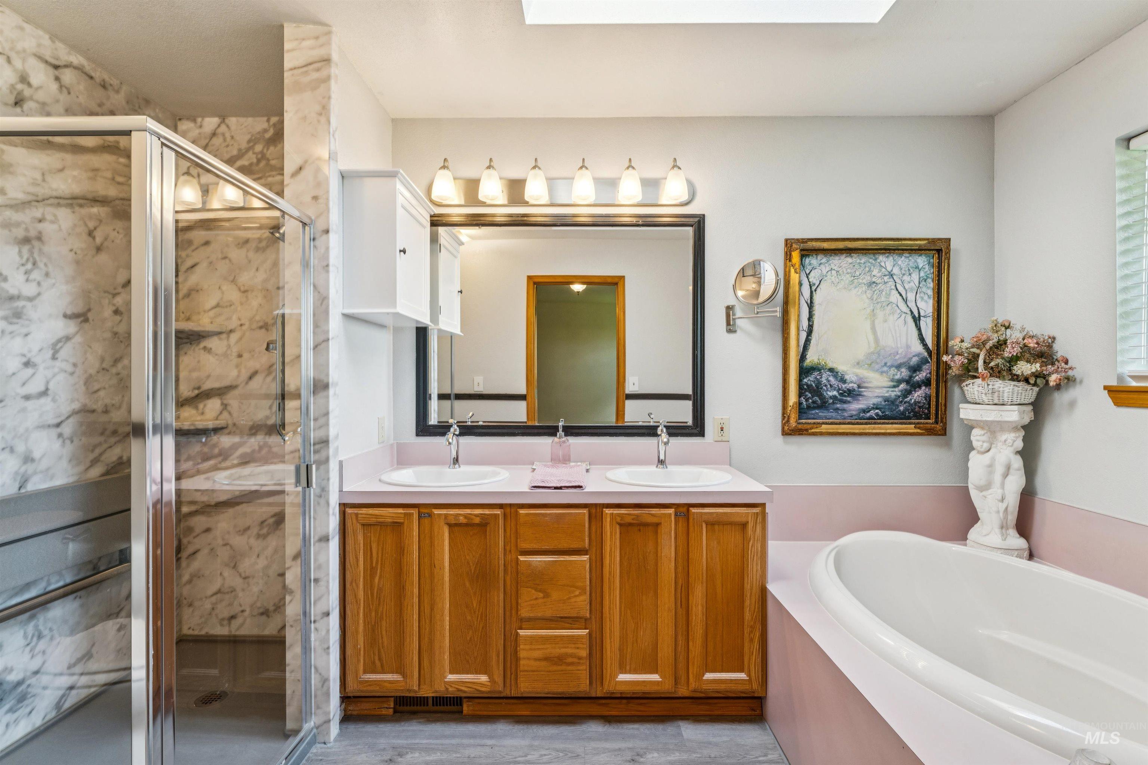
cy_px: 382
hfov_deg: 95.3
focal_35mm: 16
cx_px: 574
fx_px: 523
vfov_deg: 72.4
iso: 400
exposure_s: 1/10
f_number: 13
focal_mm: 16.4
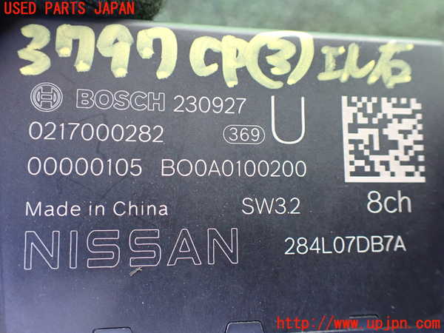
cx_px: 222
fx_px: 385
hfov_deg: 60.0
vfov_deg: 46.8
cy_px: 166
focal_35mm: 30
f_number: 2.3
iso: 800
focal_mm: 5.4
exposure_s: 1/100
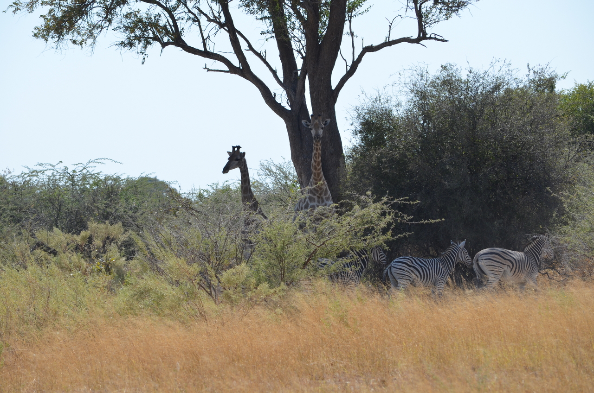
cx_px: 297
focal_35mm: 232
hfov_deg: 8.9
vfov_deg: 5.9
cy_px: 196
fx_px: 3829
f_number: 7.1
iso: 200
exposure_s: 1/800
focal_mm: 155
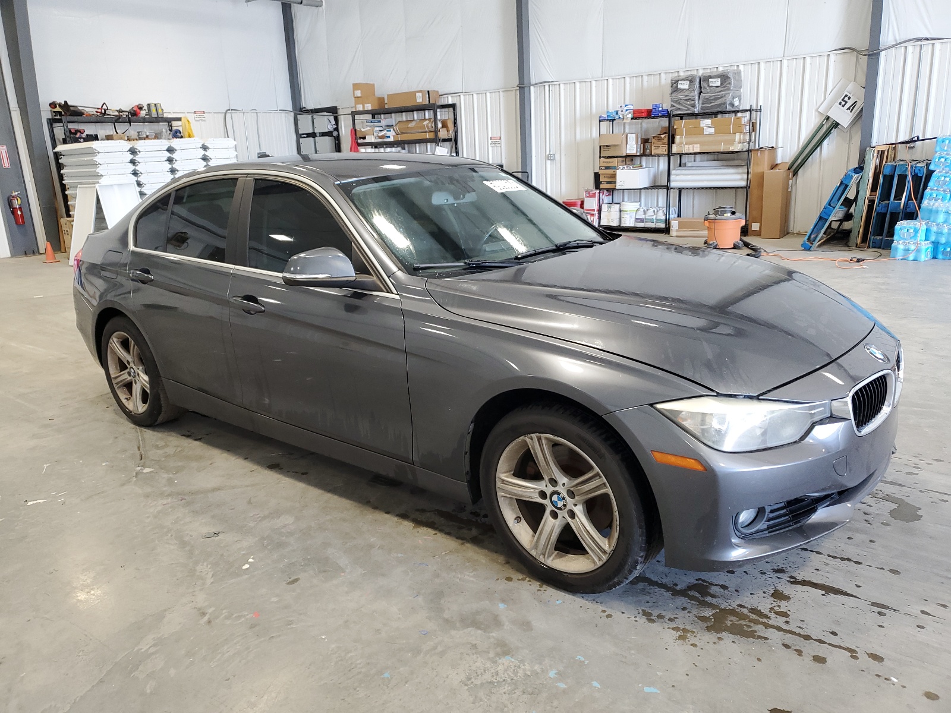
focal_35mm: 26
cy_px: 356
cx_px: 476
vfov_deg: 53.1
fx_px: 714
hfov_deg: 67.3
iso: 83
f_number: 1.5
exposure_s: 1/60.2
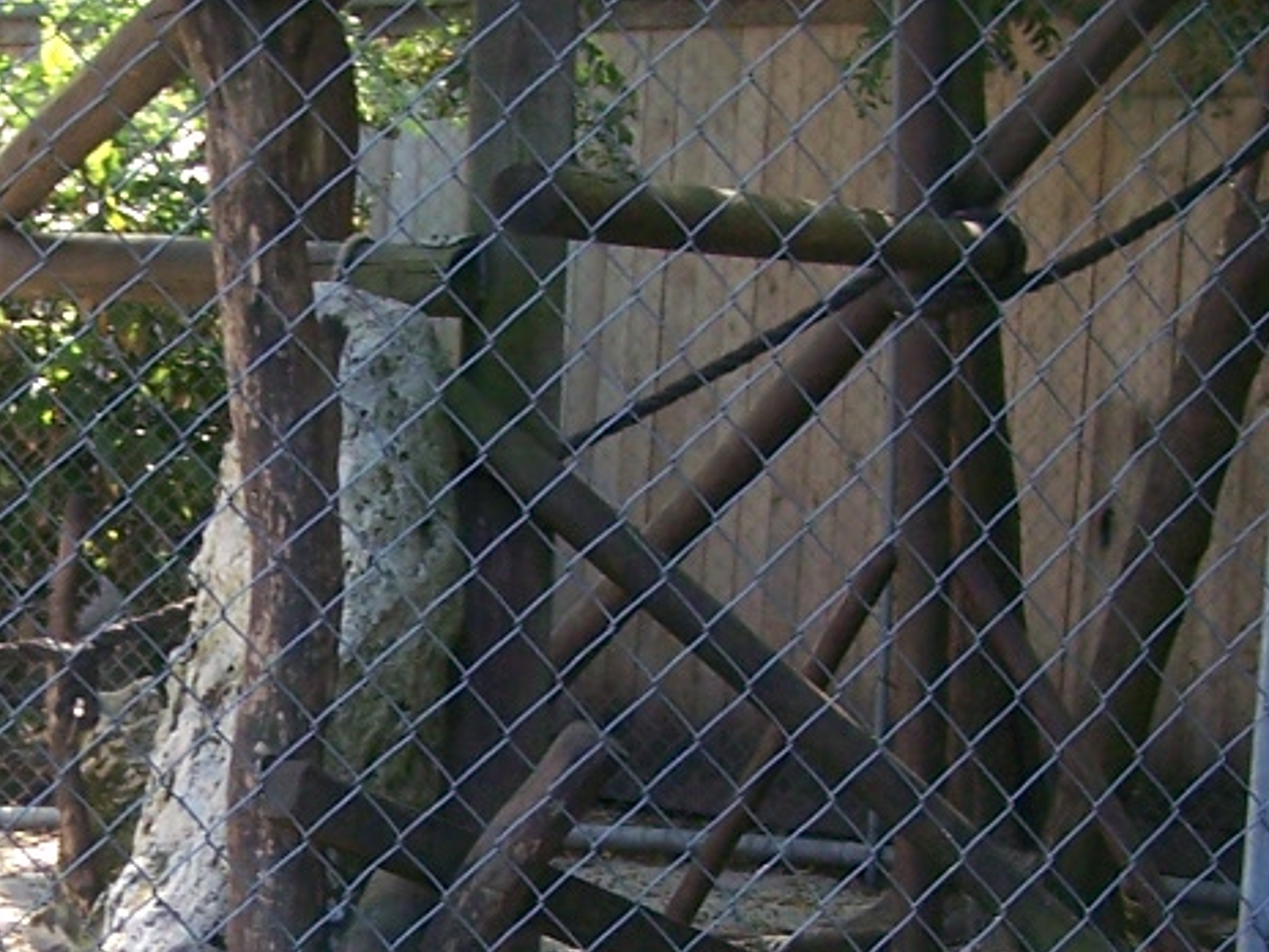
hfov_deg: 14.9
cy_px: 851
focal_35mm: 131
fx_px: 4802
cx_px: 74
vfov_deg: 11.3
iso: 64
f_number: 2.8
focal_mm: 6.3
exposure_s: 1/80
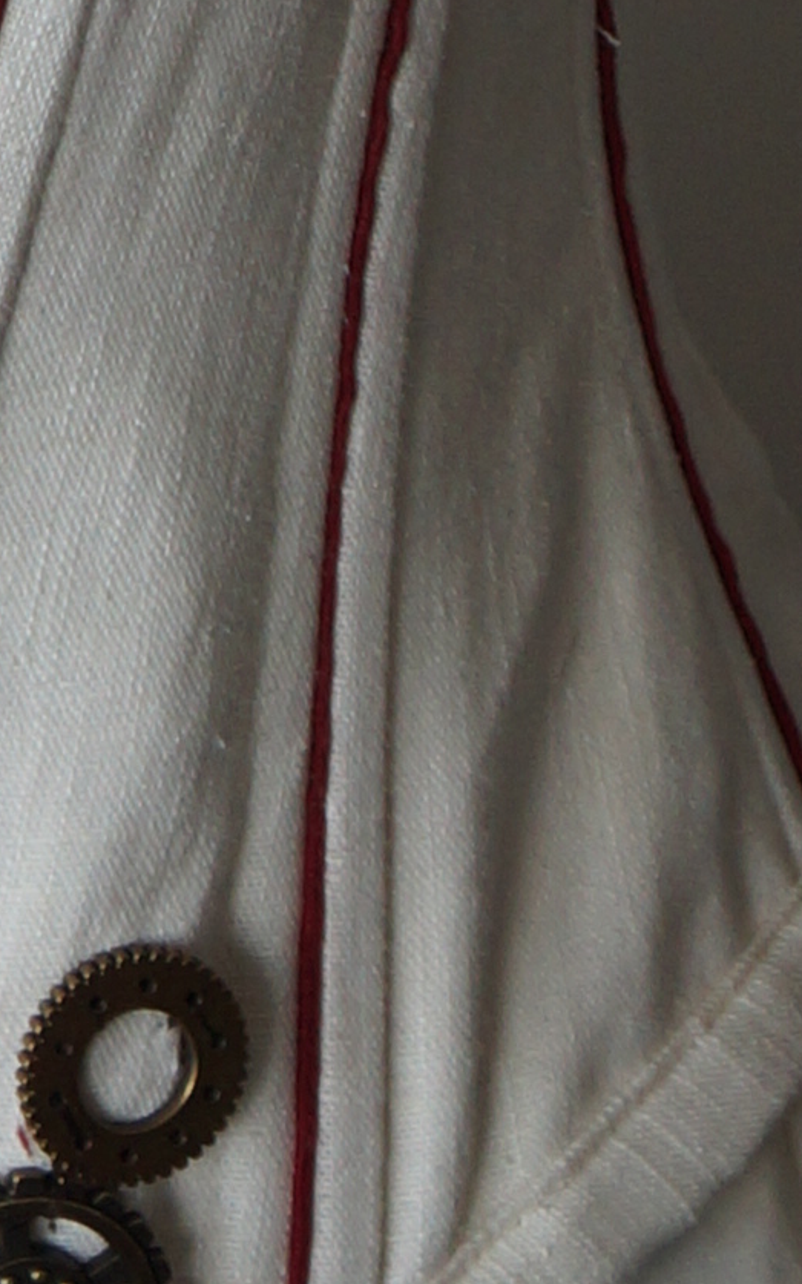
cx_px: -1127
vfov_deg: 8.7
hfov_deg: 5.6
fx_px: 7834
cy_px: -1566
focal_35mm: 224
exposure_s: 1/250
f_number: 4
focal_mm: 25
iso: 320
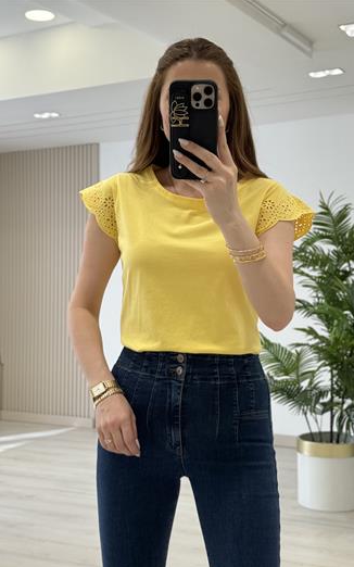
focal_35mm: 52
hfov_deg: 24.9
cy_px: 287
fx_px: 803
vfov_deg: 38.9
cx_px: 181
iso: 100
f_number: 1.78
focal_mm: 6.76
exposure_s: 1/305
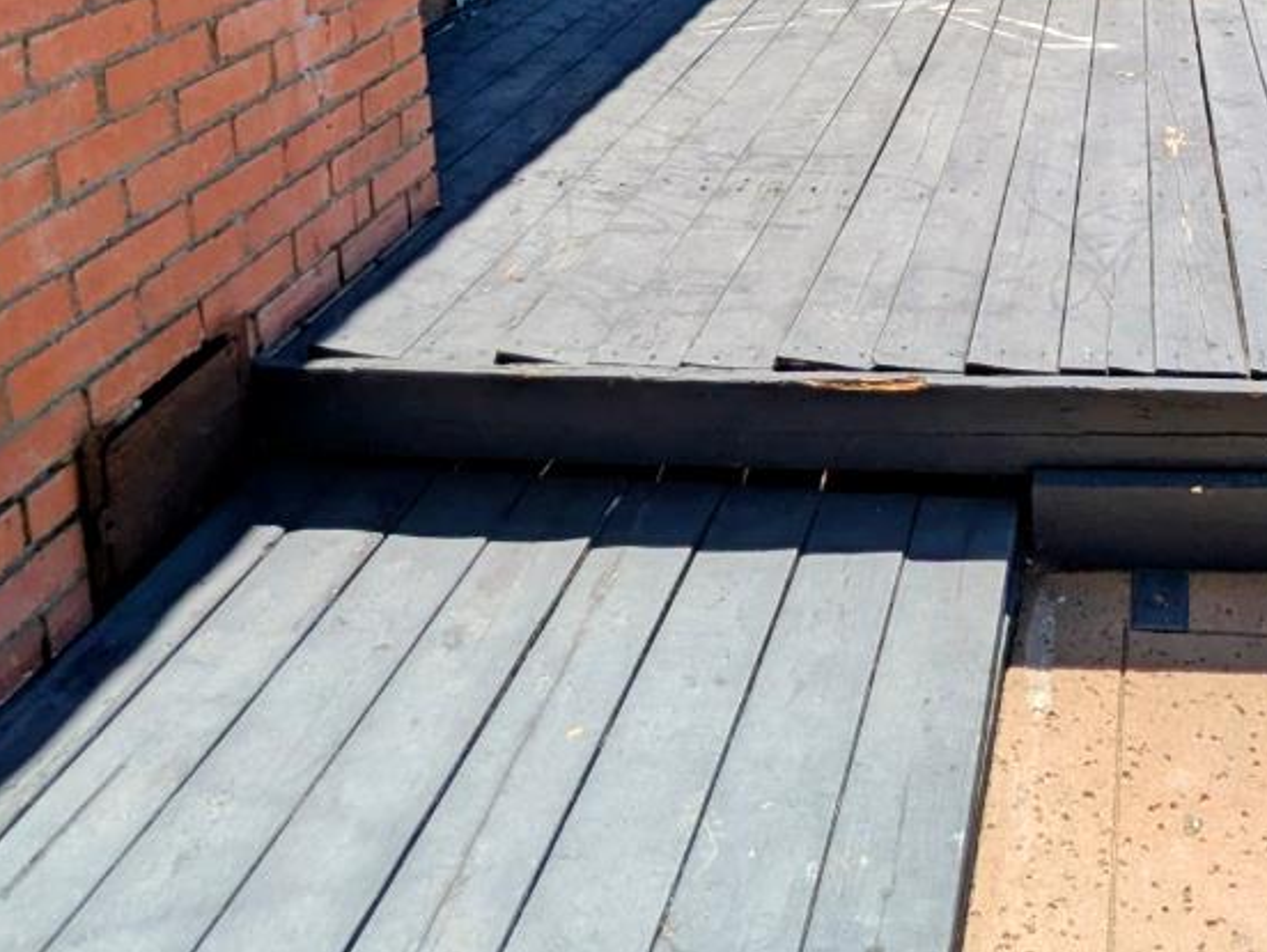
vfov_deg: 32.6
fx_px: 1392
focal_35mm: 38
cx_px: 1073
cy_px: -124
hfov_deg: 45.6
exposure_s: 1/2137
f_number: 2.2
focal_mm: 1.83
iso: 48
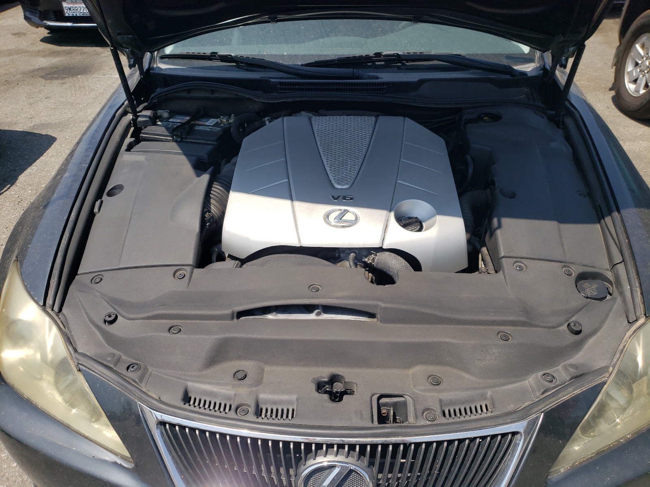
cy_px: 244
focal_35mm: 26
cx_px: 325
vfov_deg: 53.1
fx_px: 488
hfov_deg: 67.3
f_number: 1.5
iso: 50
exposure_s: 1/3333
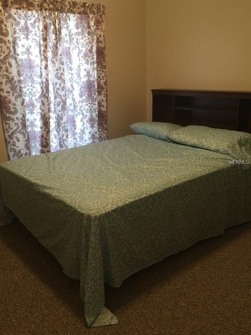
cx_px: 109
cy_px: 162
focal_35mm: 33
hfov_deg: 42.8
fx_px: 319
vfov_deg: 55.4
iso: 50
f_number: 2.2
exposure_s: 1/15
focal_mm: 4.15
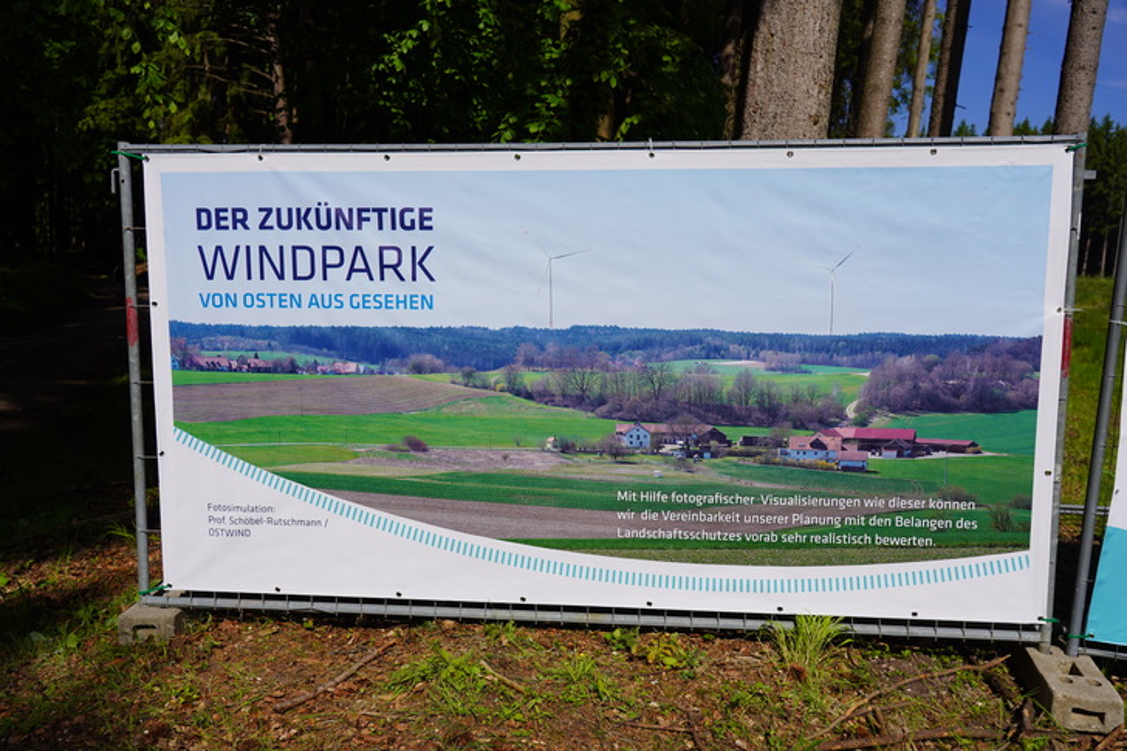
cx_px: 564
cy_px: 376
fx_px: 939
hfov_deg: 61.9
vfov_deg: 43.6
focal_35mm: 30
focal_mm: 30
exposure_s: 1/1600
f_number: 5
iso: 100
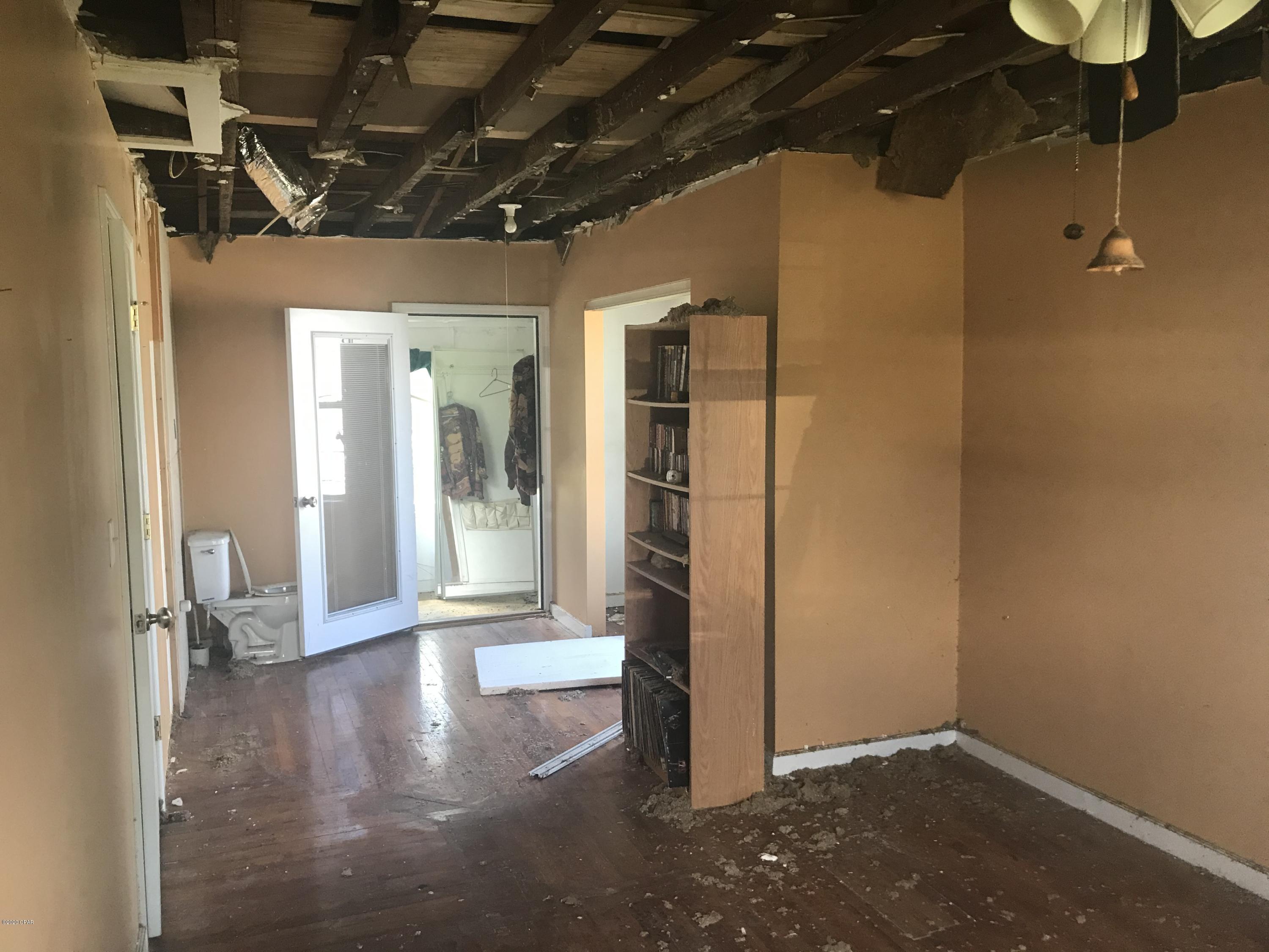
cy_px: 476
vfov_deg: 49.7
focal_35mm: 28
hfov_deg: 63.4
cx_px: 634
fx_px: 1026
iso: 40
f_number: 1.8
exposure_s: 1/30
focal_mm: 3.99
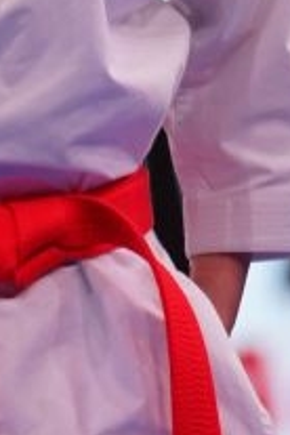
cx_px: -19
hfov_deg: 1.3
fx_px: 13242
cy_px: 290
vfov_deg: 1.9
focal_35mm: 1096
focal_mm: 189
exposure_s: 1/500
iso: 1000
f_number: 2.8
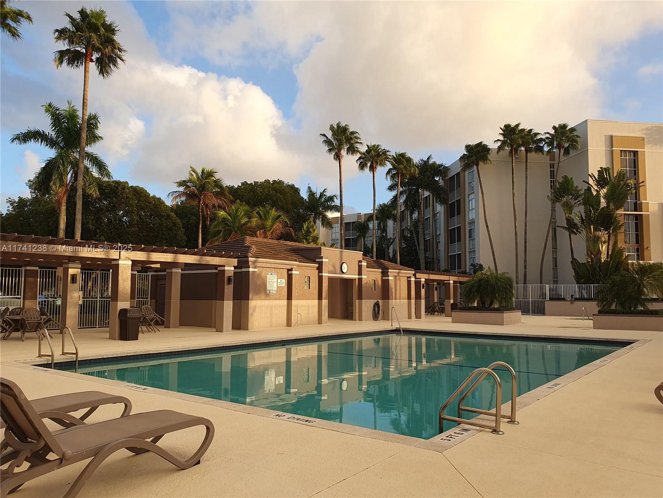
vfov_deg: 53.1
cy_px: 249
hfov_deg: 67.3
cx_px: 332
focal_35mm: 26
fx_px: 498
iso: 50
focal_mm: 4.32
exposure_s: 1/347
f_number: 2.4
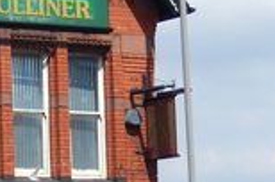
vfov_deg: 6.2
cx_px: -221
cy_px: 162
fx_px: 1685
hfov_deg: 8.9
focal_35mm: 221
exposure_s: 1/800
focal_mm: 9.2
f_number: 4.5
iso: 125
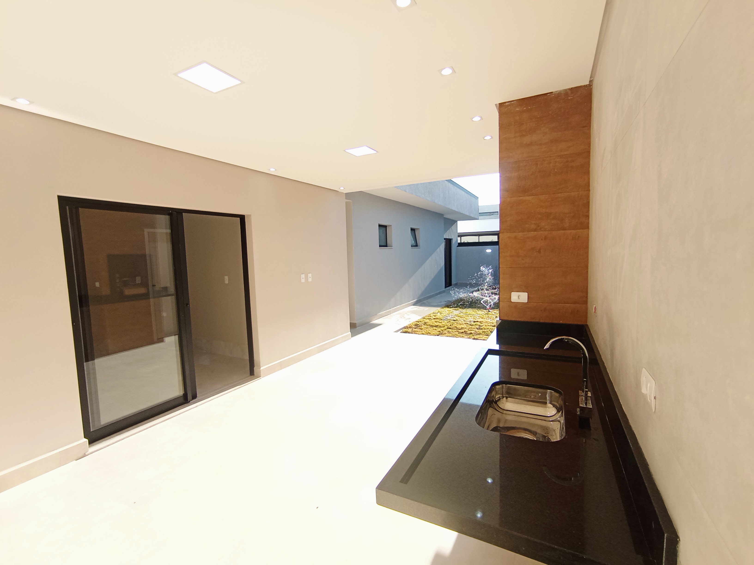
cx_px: 377
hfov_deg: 94.5
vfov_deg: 78.1
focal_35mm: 16
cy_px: 282
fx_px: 349
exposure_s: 1/312
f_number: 2.2
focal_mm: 1.65
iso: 50
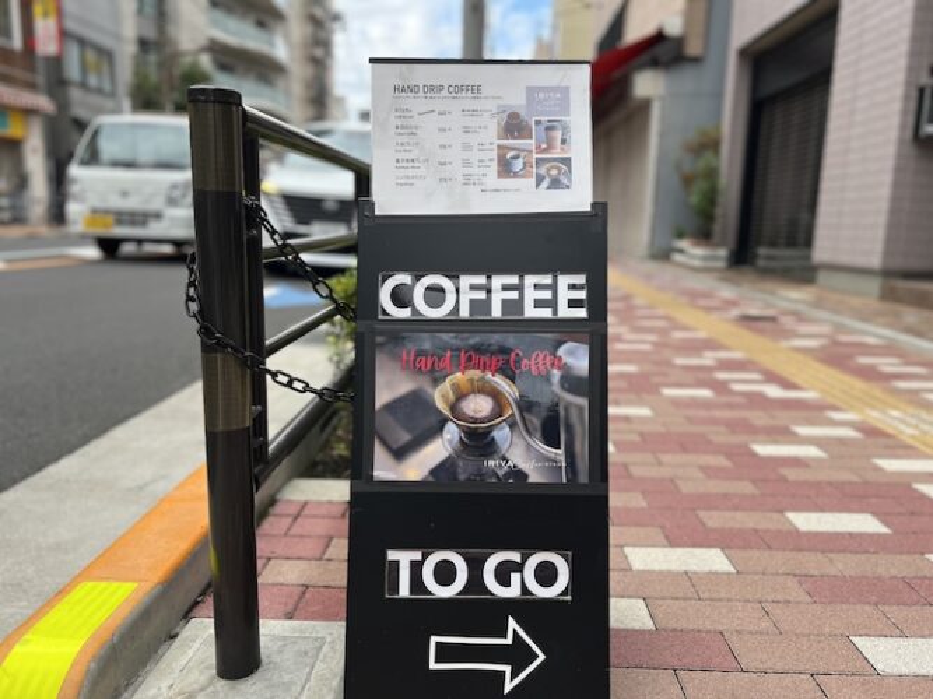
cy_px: 350
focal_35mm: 26
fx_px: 701
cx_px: 466
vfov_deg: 53.0
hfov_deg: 67.3
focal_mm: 5.7
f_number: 1.5
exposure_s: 1/902
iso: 50
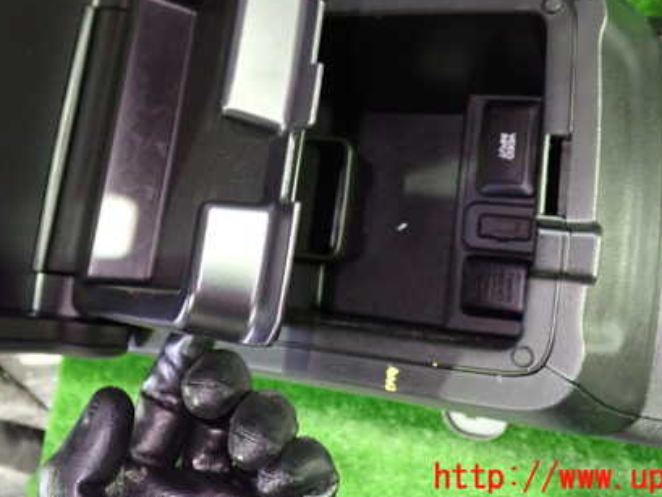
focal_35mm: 44
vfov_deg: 32.4
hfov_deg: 42.9
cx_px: 314
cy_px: 134
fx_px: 842
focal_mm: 5.4
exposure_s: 1/15
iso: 800
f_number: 2.3
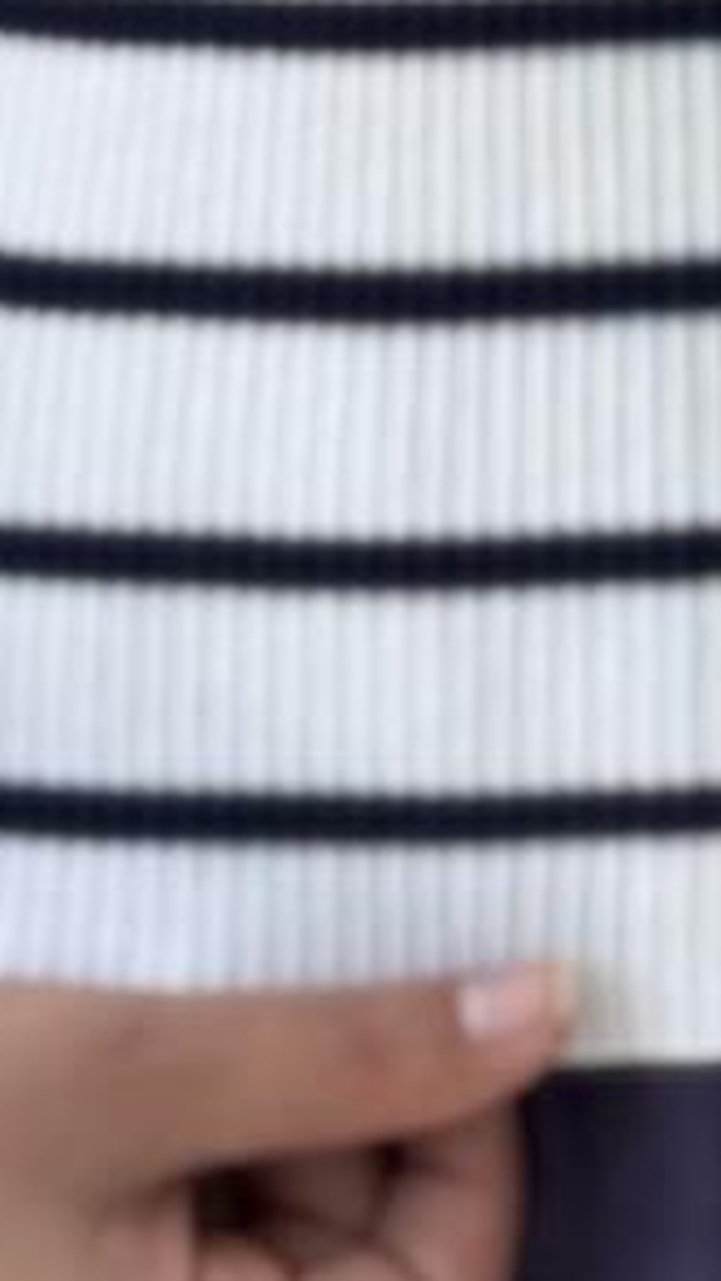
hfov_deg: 5.1
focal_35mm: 236
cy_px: -245
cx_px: 890
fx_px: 8019
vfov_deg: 9.0
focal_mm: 6.76
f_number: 1.78
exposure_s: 1/177
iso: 50
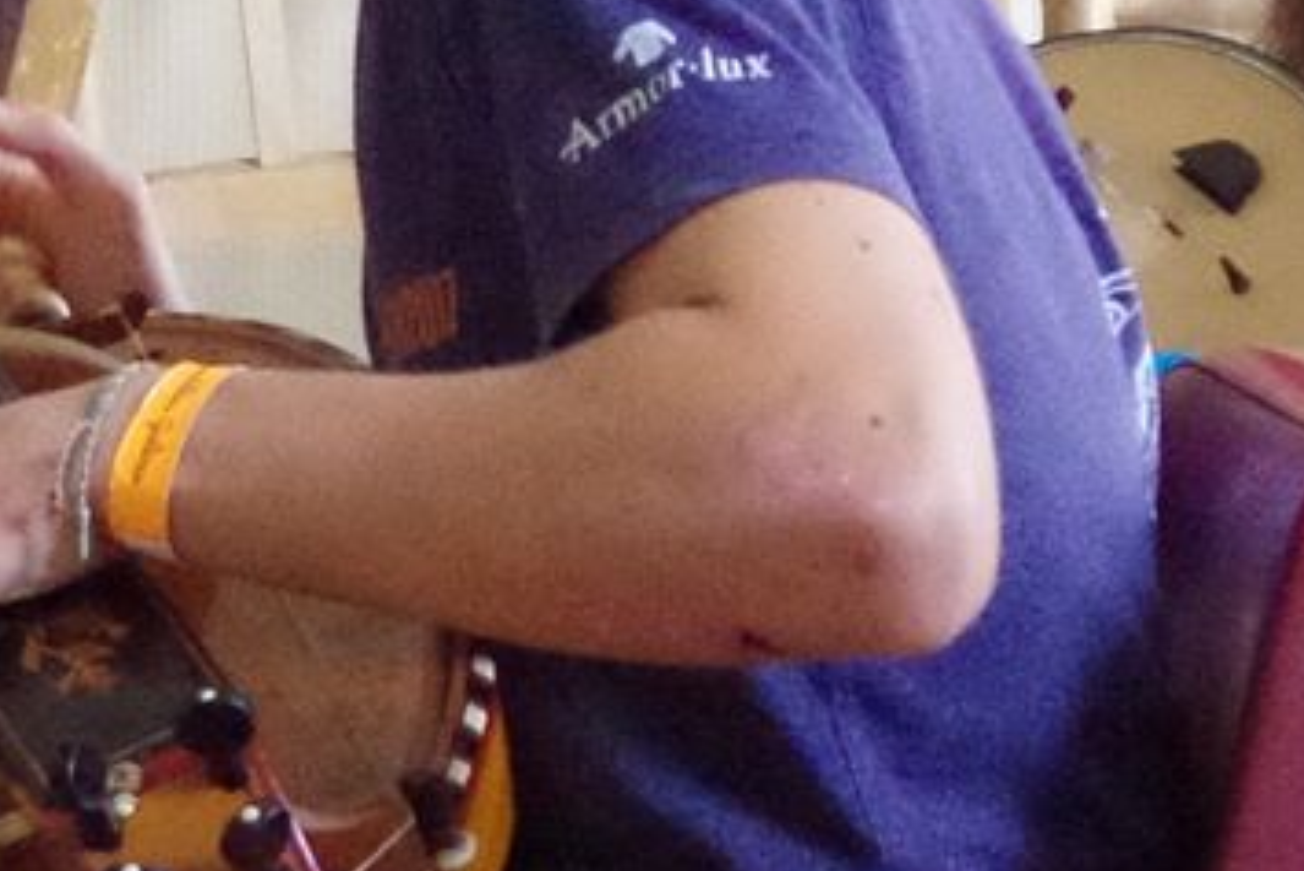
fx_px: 16161
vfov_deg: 3.1
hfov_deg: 4.6
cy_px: 88
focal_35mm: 446
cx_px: -1032
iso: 3200
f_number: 6.3
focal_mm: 50
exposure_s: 1/160
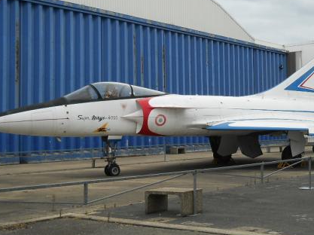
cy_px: 121
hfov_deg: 30.6
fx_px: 571
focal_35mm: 63
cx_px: 206
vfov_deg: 23.2
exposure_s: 1/160
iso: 80
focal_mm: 6.72
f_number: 5.5
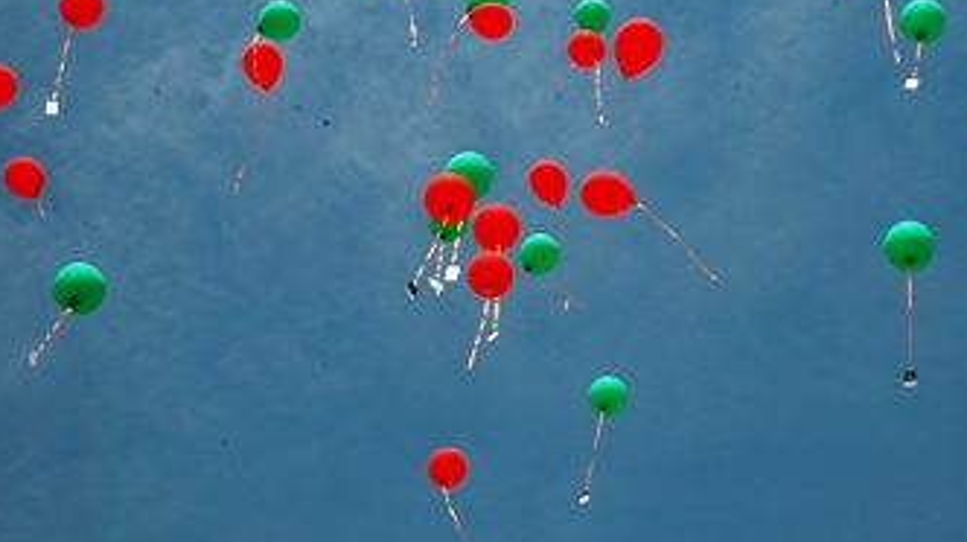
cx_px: 638
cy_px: 259
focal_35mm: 117
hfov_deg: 18.3
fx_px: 2990
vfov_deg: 10.4
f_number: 18
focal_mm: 55
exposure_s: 1/160
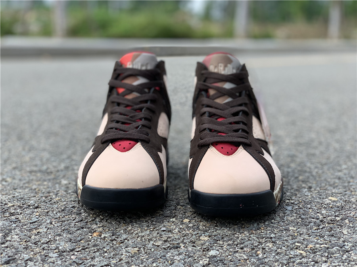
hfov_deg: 36.8
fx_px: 536
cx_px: 178
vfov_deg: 28.0
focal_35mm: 52
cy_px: 134
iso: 16
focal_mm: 6
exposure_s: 1/363
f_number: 2.4
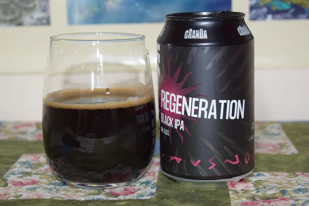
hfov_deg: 26.0
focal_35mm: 78
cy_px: 103
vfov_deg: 17.5
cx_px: 154
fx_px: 670
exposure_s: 1/60
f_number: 5.6
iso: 800
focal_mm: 52
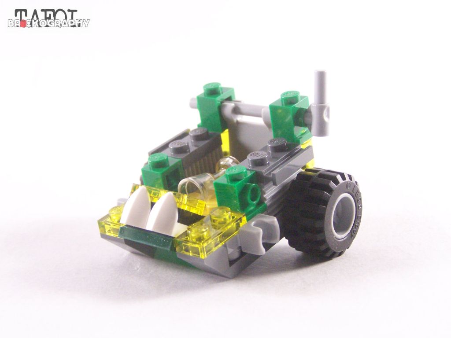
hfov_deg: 28.2
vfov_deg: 21.3
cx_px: 226
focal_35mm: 69
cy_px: 169
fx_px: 899
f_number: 3.2
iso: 400
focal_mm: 11.5
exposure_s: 1/60
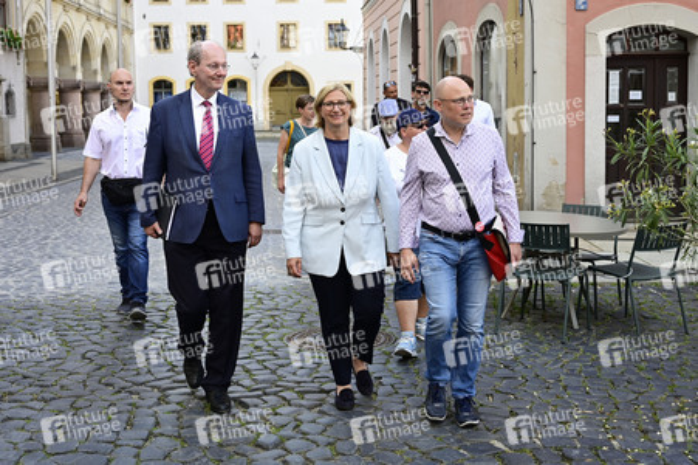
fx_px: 678
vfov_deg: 37.8
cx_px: 349
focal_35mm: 35
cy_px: 232
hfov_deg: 54.5
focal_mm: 35
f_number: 2.8
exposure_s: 1/160
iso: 100
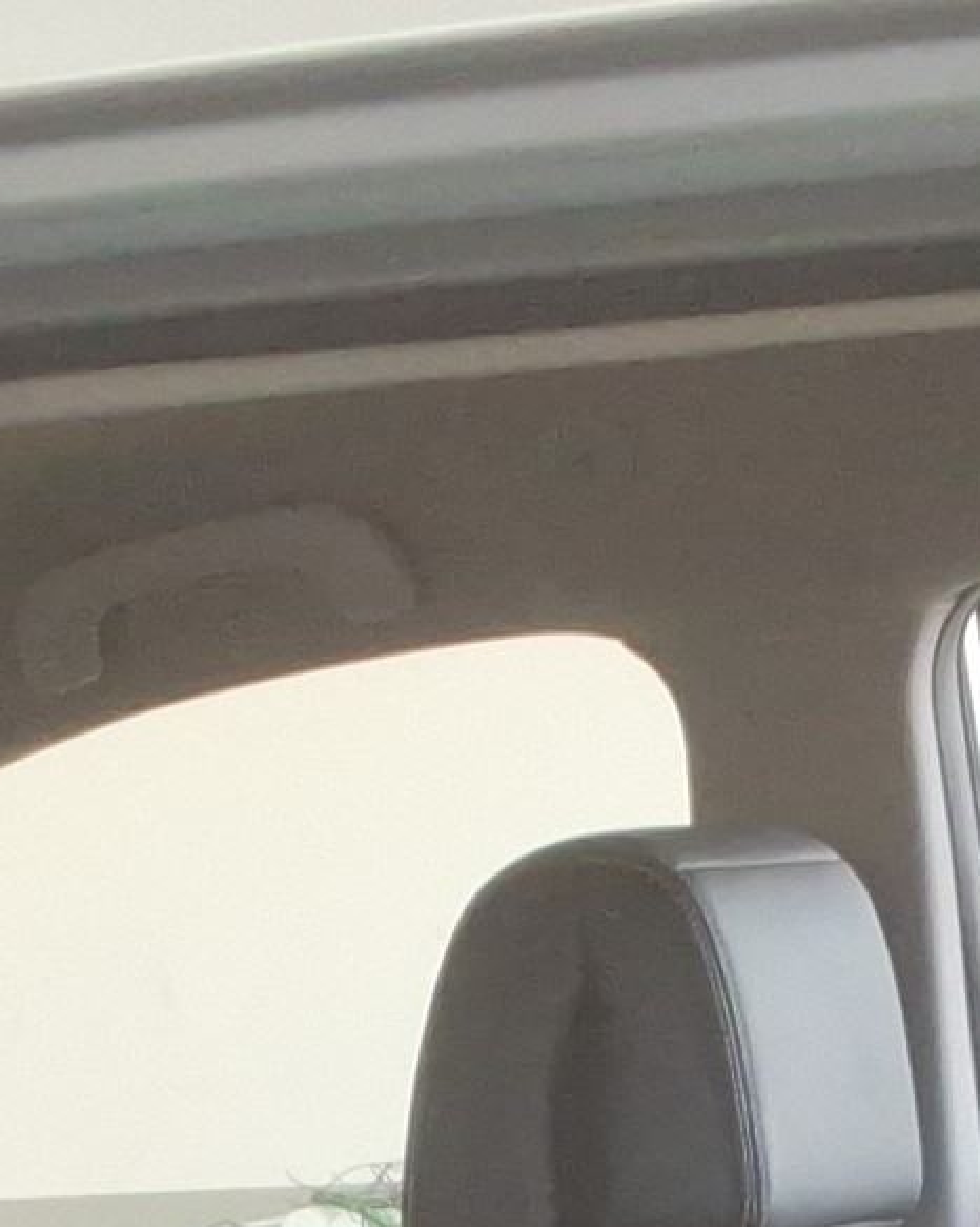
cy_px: 2138
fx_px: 5550
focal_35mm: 153
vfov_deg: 11.7
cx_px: 538
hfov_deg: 10.1
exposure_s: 1/120
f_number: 1.9
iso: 60
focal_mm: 2.91
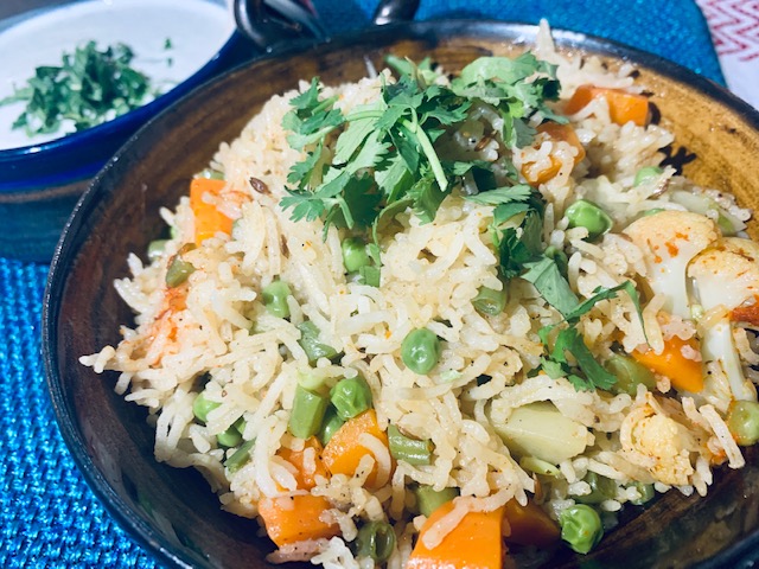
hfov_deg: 67.3
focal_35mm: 26
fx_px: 570
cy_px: 284
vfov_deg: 53.1
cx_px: 380
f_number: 1.8
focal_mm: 4.25
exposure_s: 1/50
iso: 200
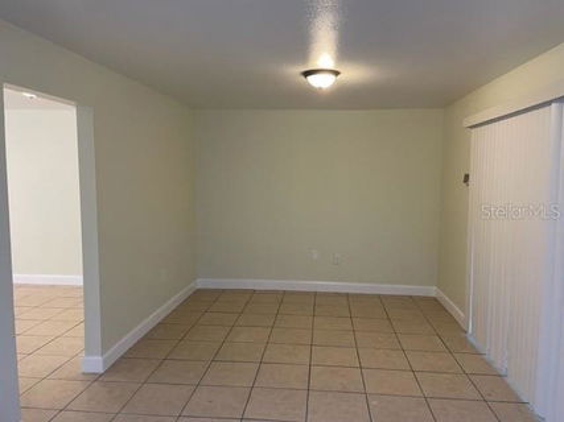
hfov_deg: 67.3
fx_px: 424
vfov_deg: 53.0
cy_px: 211
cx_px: 282
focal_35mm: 26
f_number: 1.6
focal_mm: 4.2
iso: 160
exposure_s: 1/60
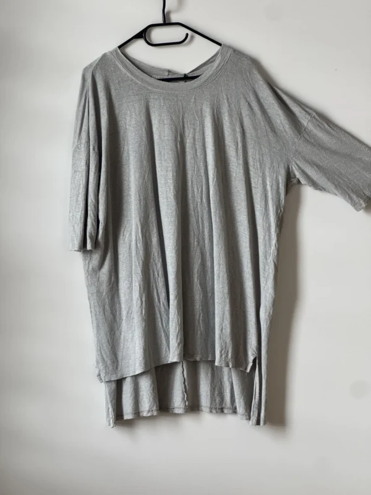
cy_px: 248
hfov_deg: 19.1
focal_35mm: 77
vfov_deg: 25.3
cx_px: 186
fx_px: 1100
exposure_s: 1/88
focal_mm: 9
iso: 250
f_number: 2.8
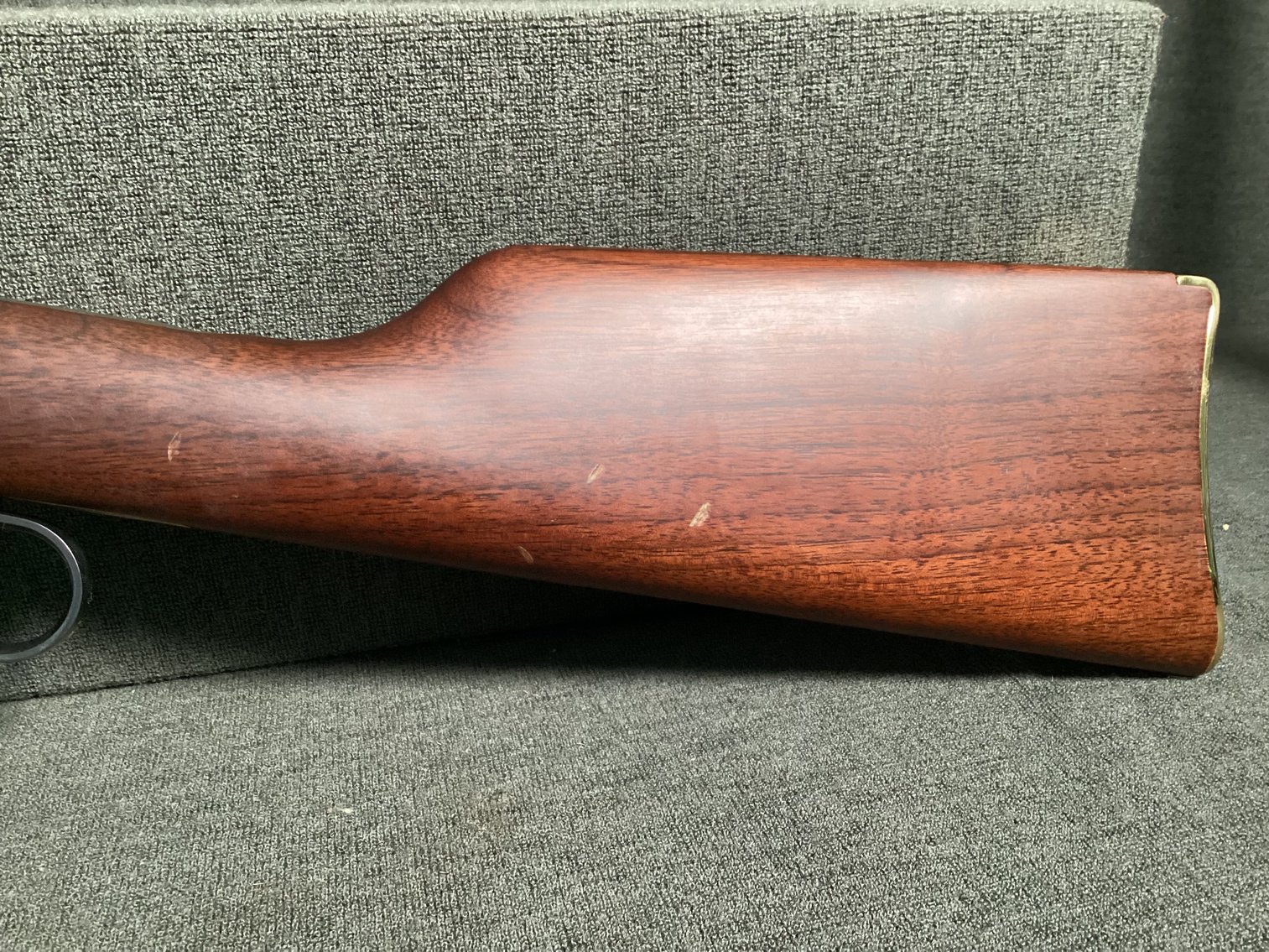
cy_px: 476
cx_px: 634
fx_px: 1137
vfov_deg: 45.4
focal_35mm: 31
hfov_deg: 58.3
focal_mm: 3.3
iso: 320
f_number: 2.4
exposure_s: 1/60
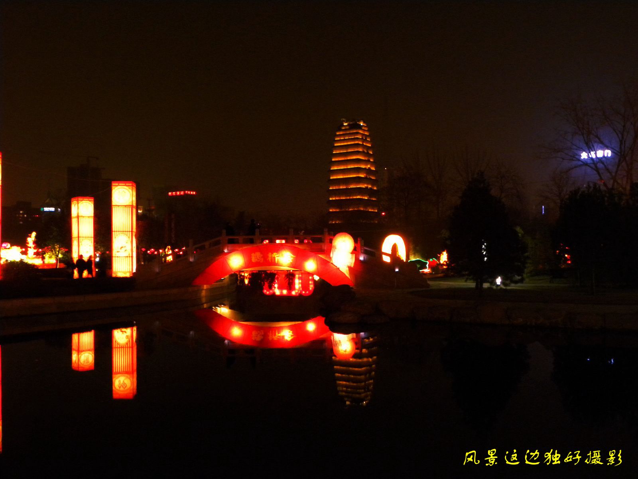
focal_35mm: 37
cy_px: 240
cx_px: 319
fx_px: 682
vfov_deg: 38.7
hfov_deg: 50.1
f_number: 3.2
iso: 400
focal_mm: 6.6
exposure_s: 1/4.4
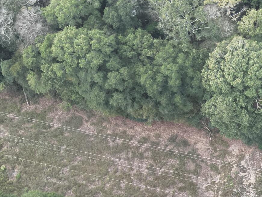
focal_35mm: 83
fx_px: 628
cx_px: 366
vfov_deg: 17.3
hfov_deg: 20.8
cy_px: 201
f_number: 2.8
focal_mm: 4.4
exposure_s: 1/100
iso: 140
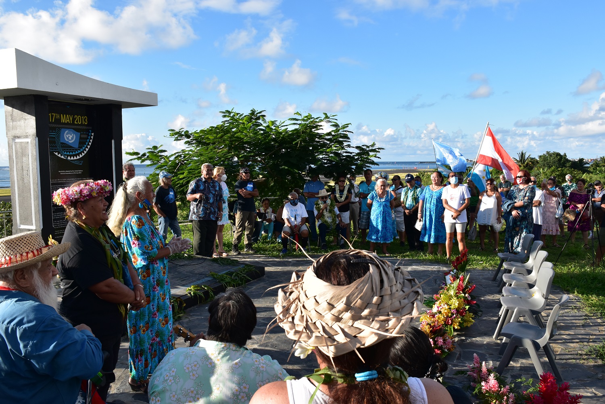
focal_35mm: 30
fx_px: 504
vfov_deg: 43.6
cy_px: 202
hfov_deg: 61.9
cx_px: 302
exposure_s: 1/320
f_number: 10
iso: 400
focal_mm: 20
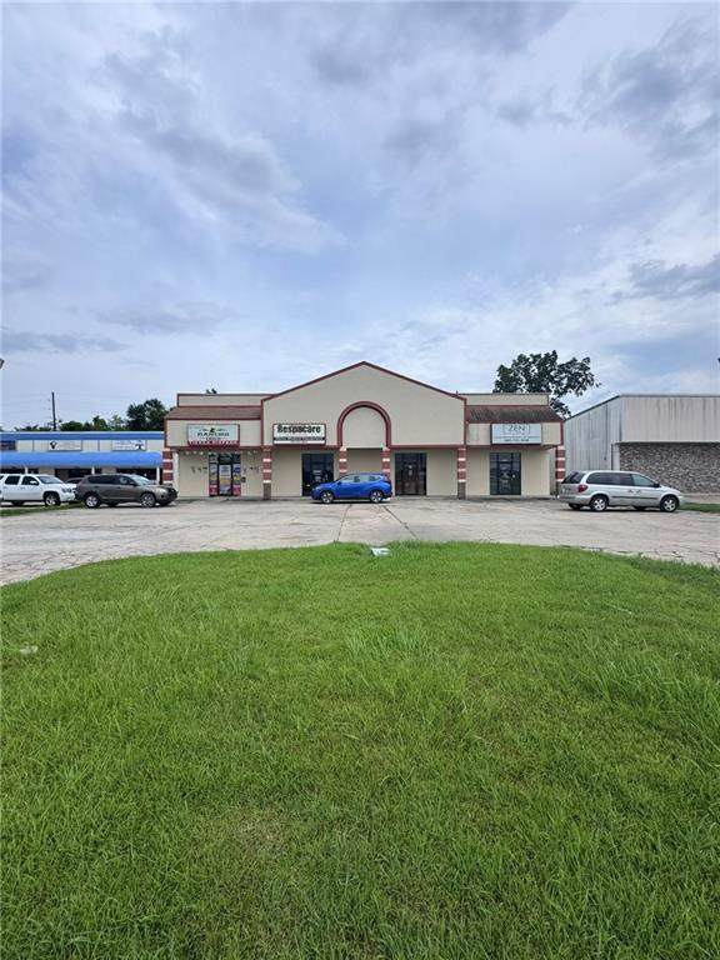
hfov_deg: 85.7
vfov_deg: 102.1
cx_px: 360
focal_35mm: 14
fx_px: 388
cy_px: 480
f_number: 2.2
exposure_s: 1/2494
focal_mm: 2.22
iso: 50
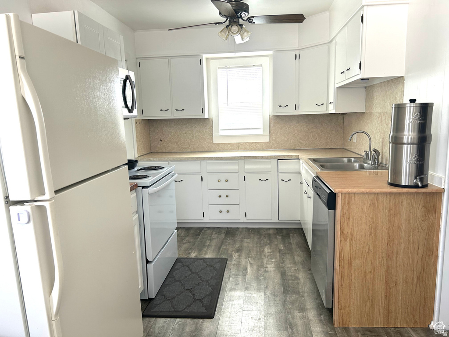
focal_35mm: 26
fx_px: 337
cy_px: 168
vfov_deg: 53.1
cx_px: 224
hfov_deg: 67.3
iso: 64
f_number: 1.5
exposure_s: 1/121
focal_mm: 5.7
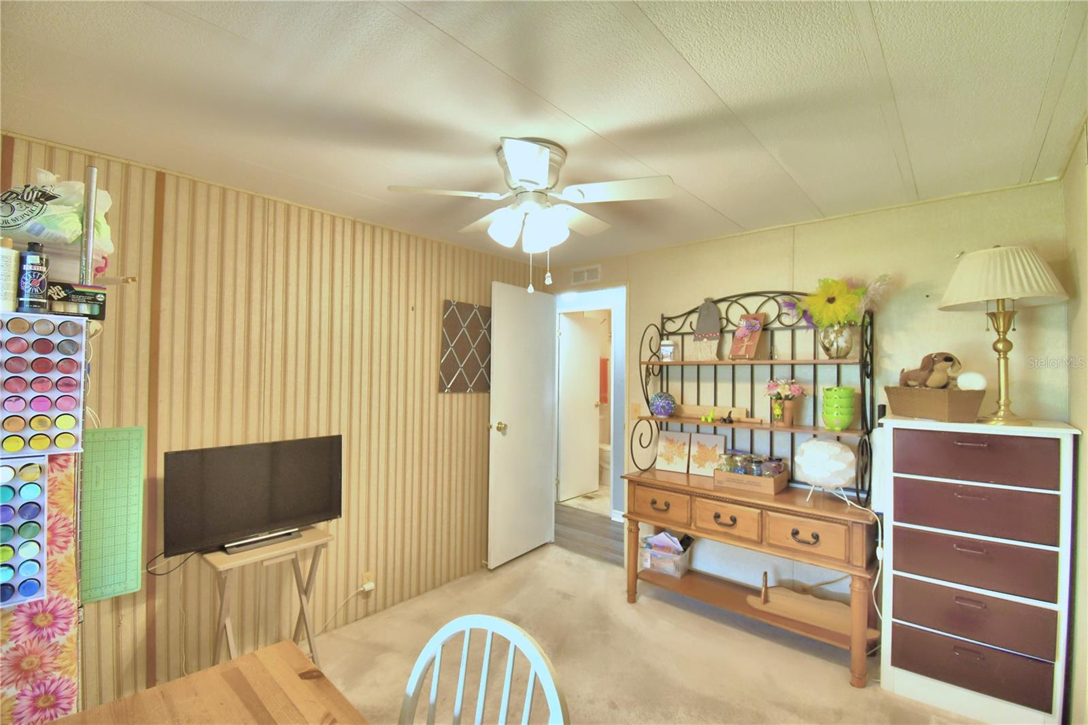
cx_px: 544
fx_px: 453
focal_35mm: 15
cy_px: 362
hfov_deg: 100.4
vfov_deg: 77.3
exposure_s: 1/30
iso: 500
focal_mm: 10
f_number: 4.5
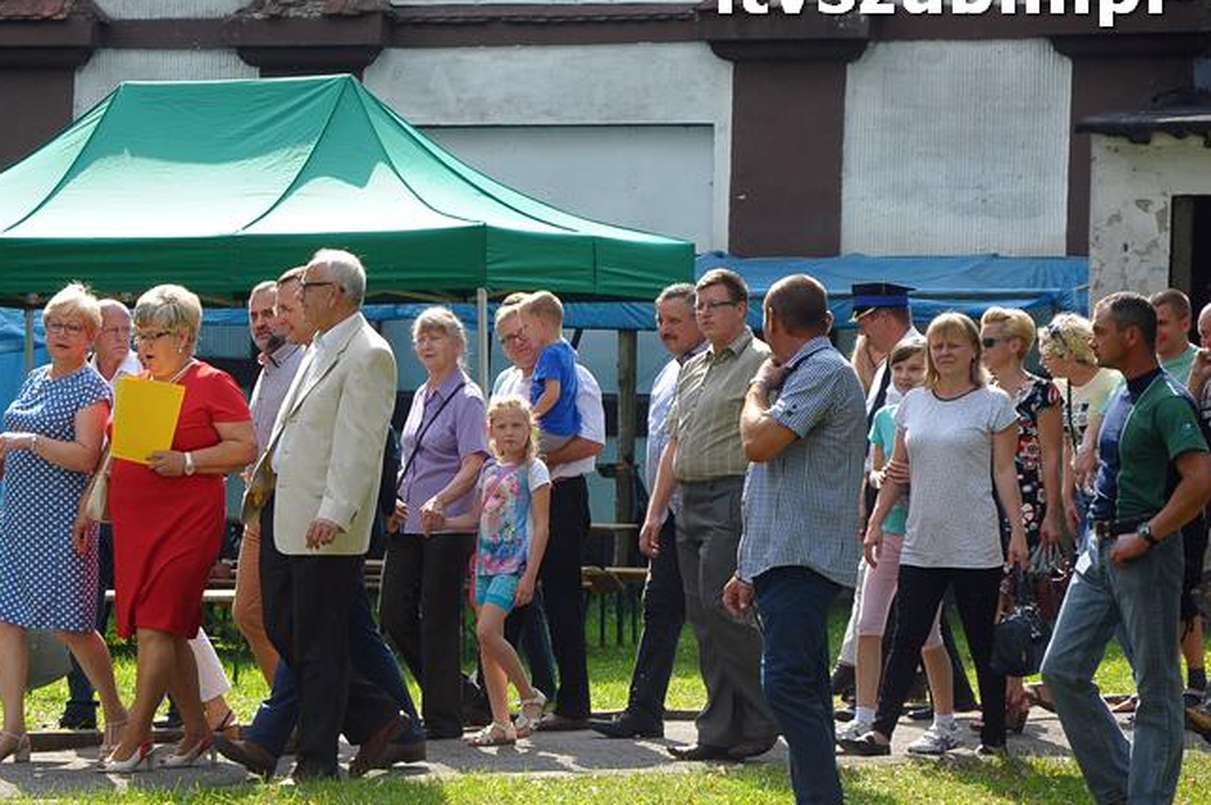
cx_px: 428
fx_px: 4672
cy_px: 433
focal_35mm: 139
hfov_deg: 14.7
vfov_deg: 9.9
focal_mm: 70
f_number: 7.1
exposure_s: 1/800
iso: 640
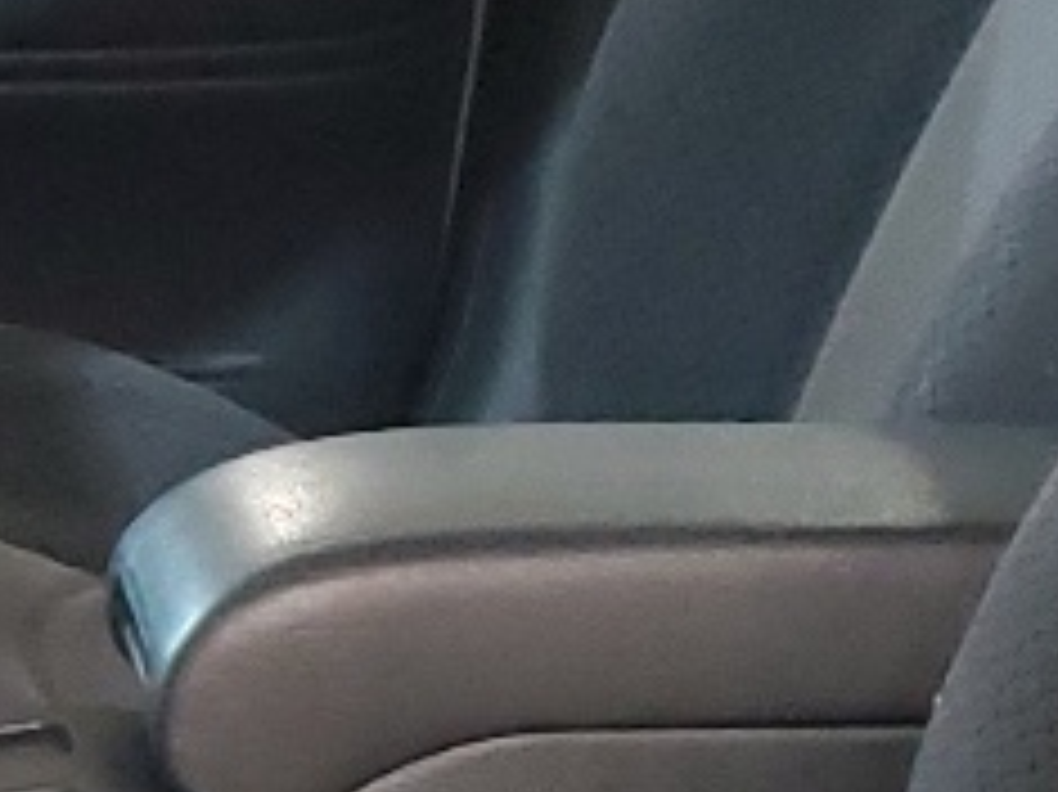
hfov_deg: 10.8
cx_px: -477
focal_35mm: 177
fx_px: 5407
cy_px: 580
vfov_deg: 8.4
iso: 314
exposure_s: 1/30
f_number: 1.5
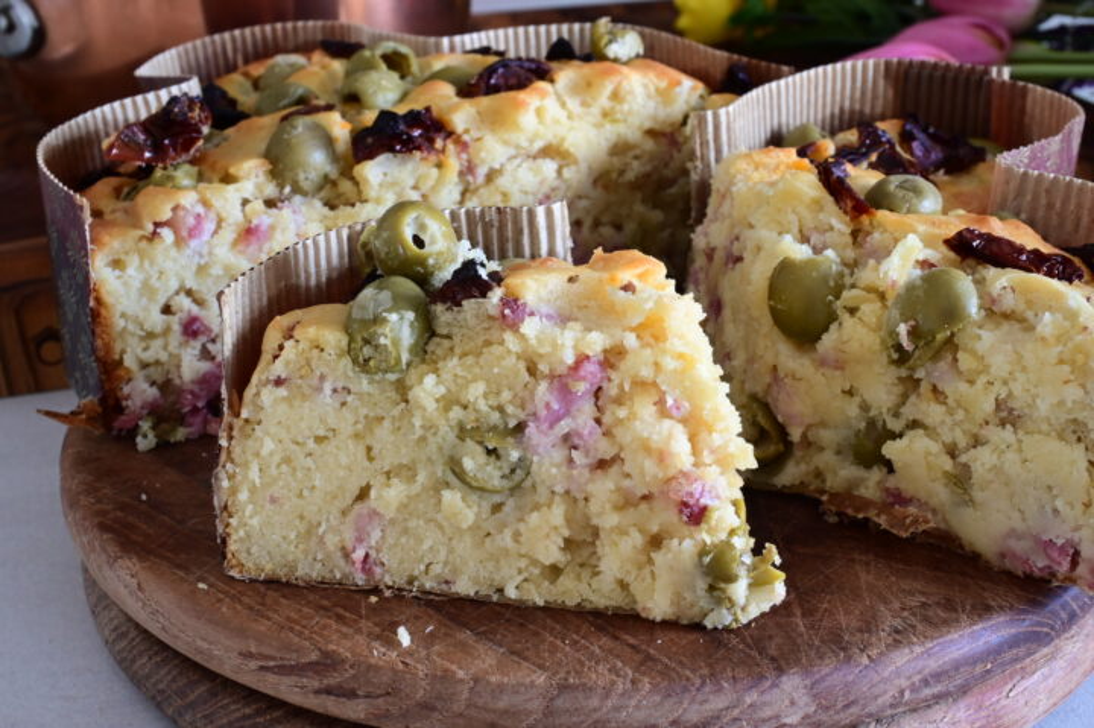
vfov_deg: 24.6
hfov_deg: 36.3
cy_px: 364
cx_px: 547
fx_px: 1670
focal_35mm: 55
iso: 640
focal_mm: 37
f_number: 11
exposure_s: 1/10
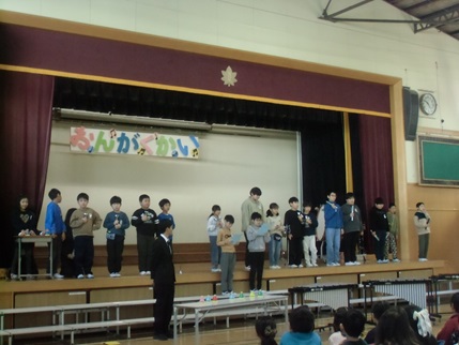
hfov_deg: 36.8
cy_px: 172
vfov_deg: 28.0
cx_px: 230
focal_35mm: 52
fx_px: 690
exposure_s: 1/80
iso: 800
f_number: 4.3
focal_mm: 9.16
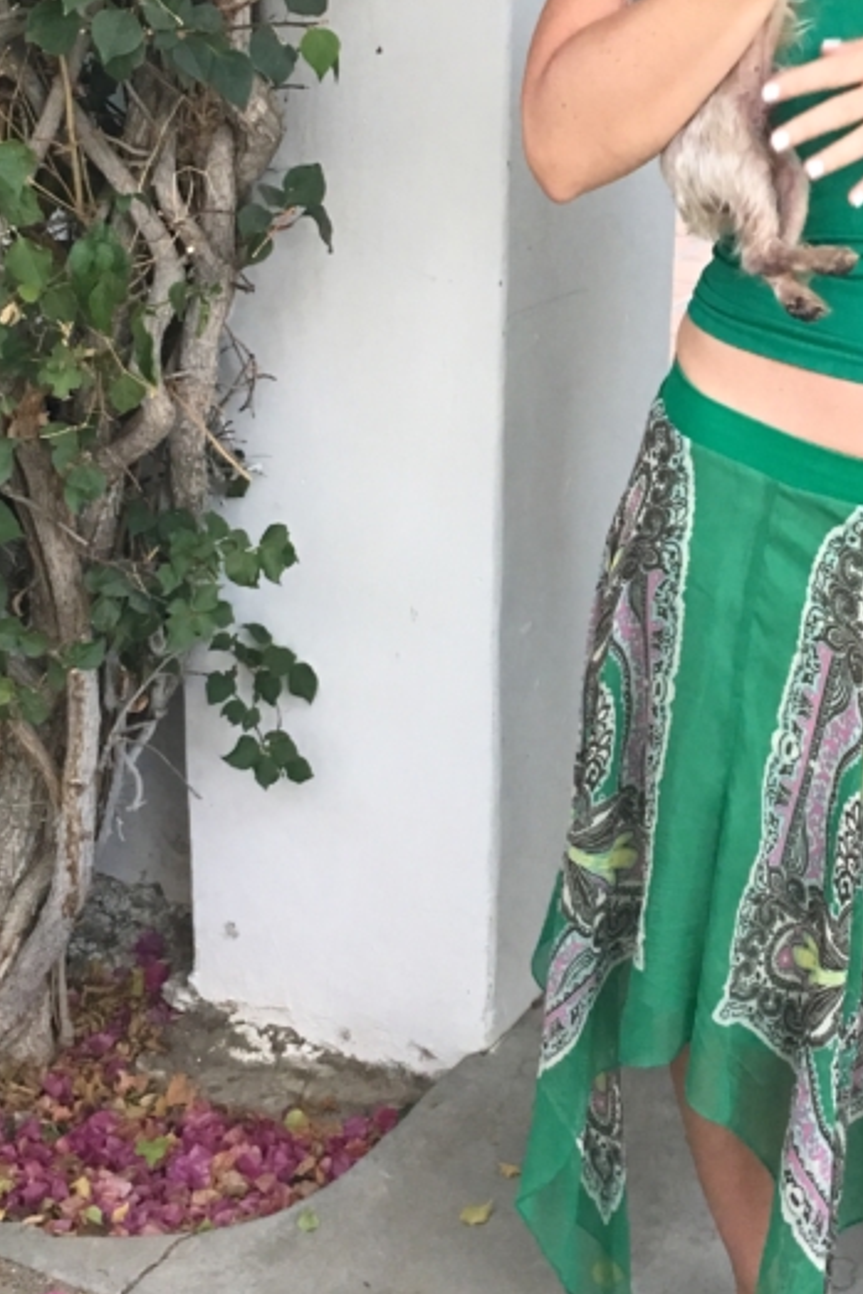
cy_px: 433
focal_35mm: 59
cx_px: 655
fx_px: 2120
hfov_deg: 22.8
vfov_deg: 33.6
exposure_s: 1/15
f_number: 2.2
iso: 64
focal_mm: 4.15
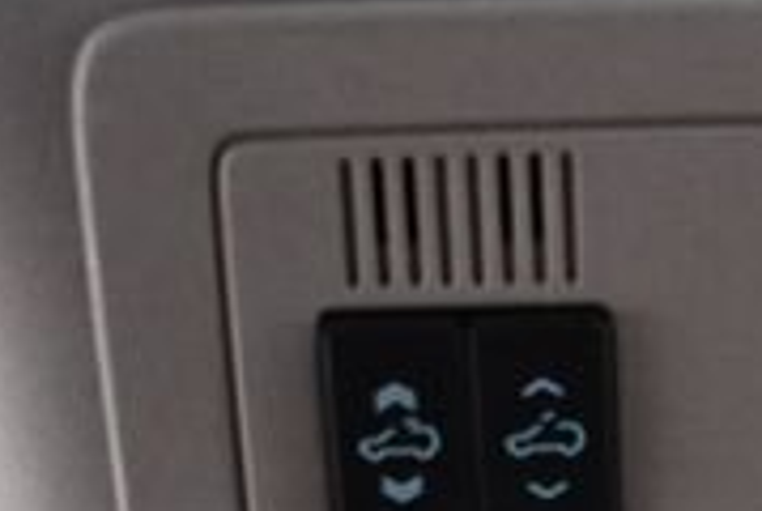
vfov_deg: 8.6
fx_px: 3329
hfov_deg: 12.8
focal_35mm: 157
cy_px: 694
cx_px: 856
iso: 3600
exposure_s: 1/60
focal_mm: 22
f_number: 3.8
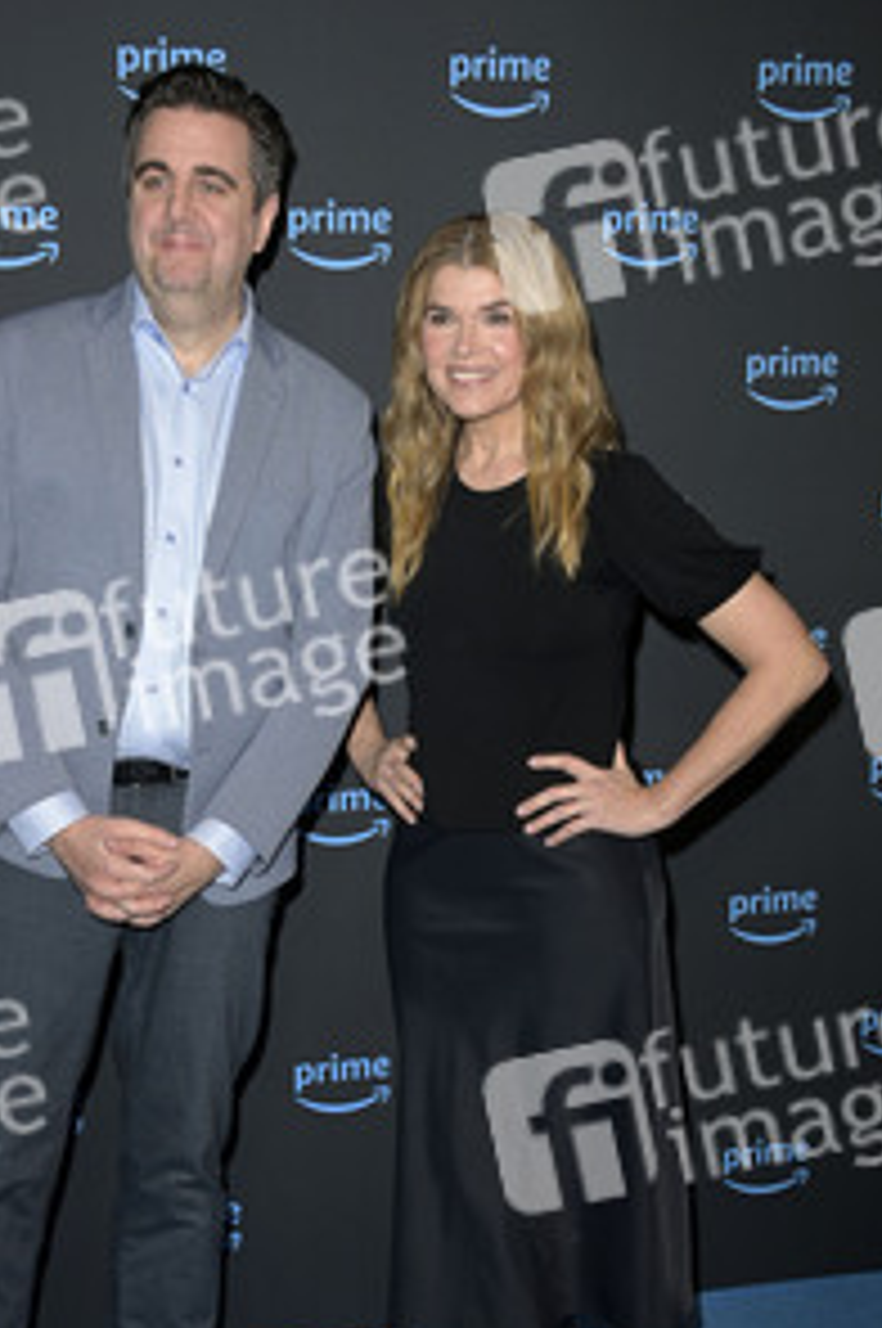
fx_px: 2100
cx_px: 306
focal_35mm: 57
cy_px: 882
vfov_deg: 34.8
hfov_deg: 23.6
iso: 800
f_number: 5.6
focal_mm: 42
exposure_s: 1/250
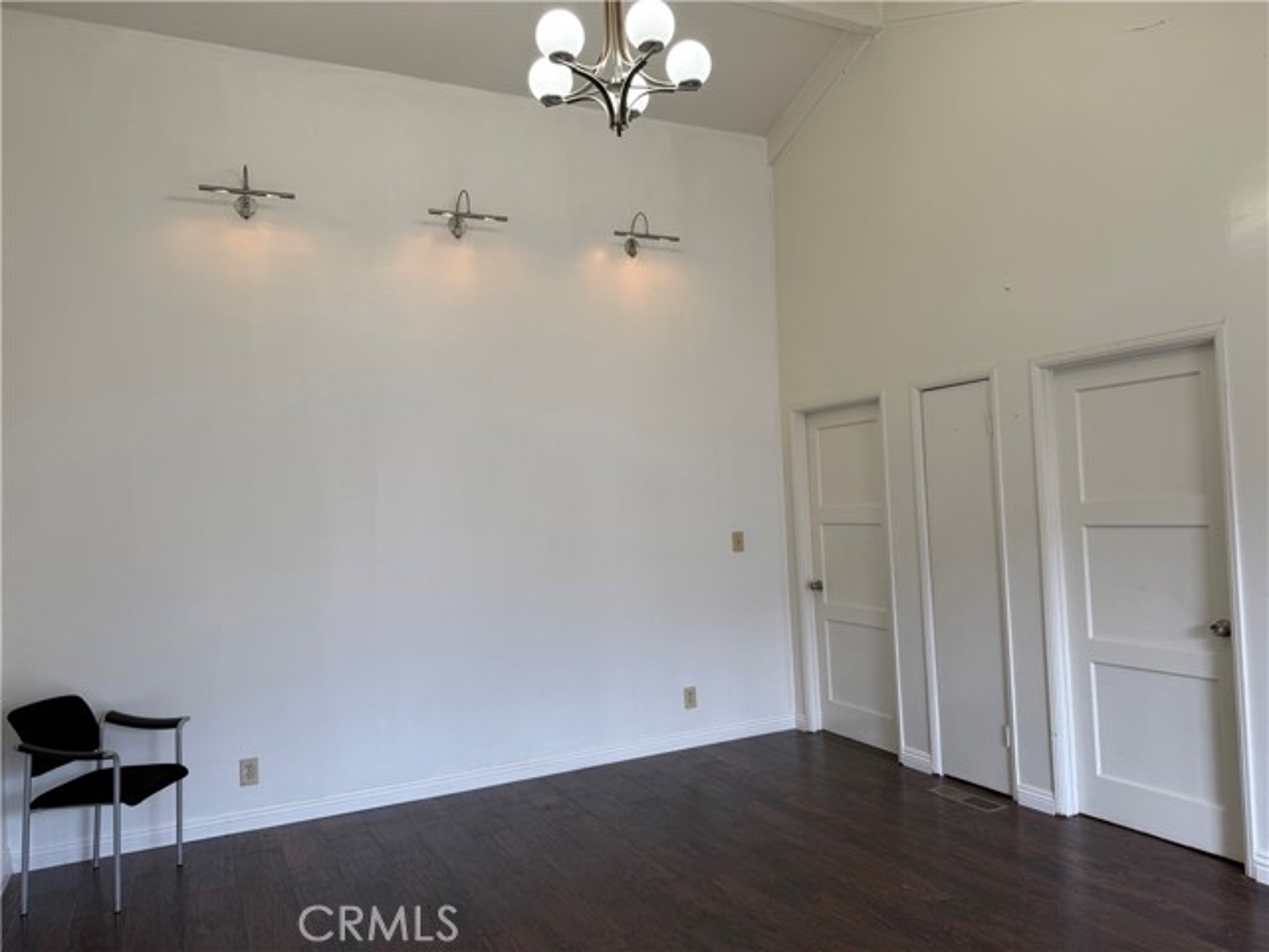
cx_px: 634
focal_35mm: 24
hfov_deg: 71.6
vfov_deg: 56.8
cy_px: 476
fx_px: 880
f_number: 1.78
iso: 100
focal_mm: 6.76
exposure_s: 1/120
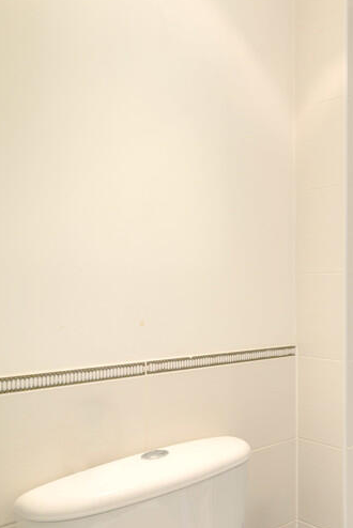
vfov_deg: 63.6
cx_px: 519
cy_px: 281
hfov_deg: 29.3
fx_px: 426
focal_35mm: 29
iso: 320
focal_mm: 14
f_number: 9
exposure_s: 1/1.67
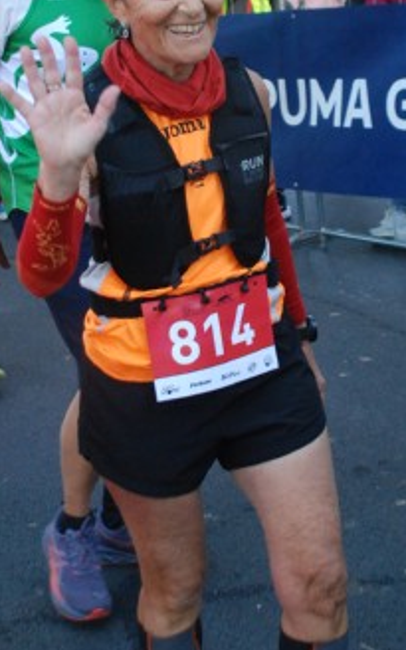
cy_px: 212
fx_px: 1539
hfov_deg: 15.0
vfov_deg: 23.7
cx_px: 270
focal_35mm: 87
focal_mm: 31
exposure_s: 1/250
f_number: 4.2
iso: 1000
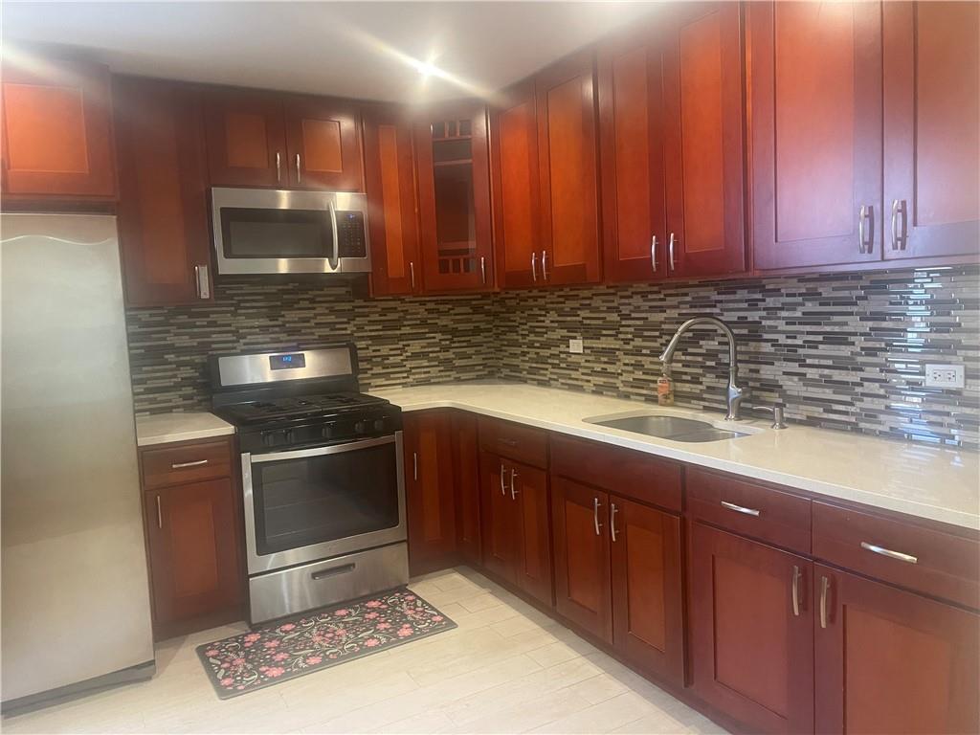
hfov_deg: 67.3
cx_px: 490
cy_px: 368
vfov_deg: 53.1
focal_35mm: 26
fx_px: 736
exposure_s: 1/60
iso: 320
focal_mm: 4.2
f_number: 1.6
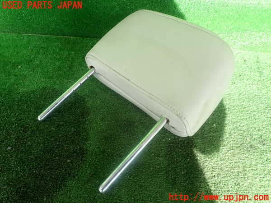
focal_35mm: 25
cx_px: 136
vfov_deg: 54.9
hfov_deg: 69.4
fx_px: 196
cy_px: 102
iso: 100
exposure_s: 1/100
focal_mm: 4.5
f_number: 2.8
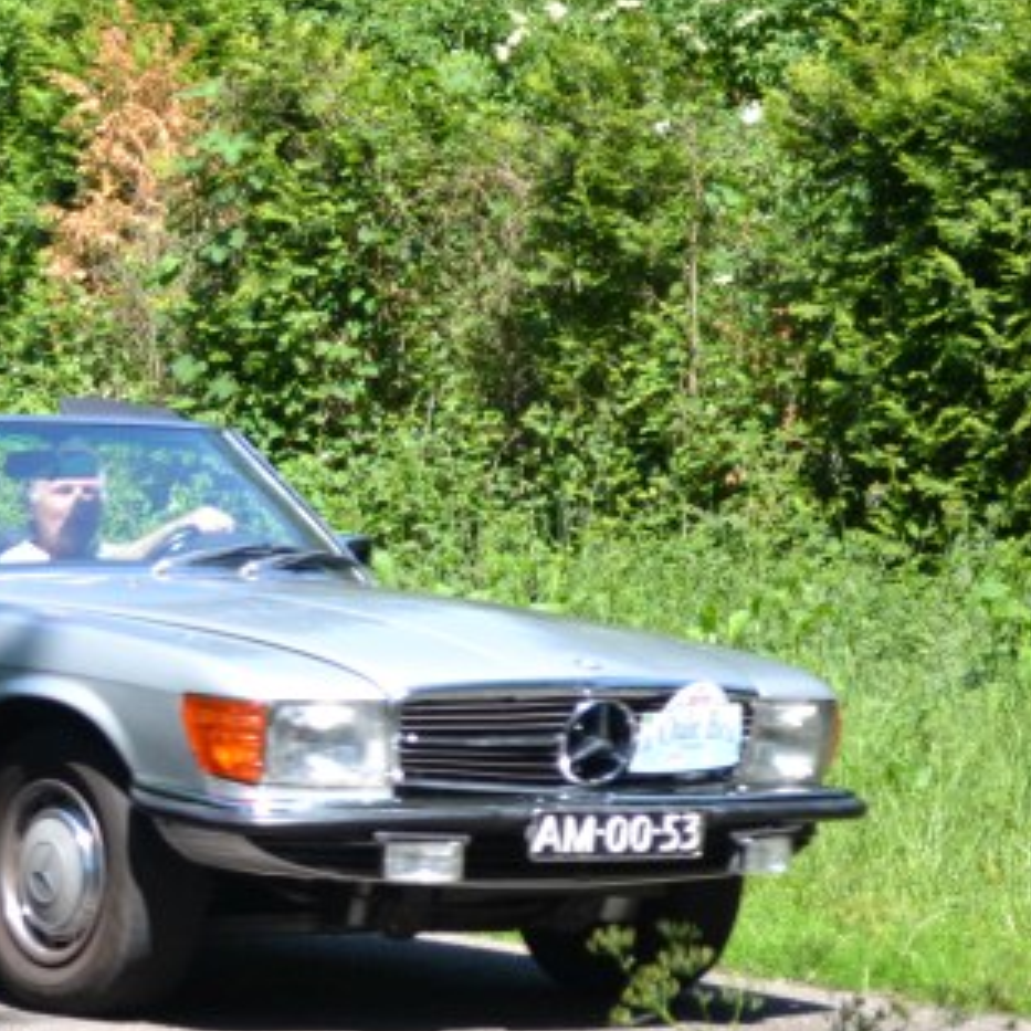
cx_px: -617
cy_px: 439
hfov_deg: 9.2
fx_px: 6213
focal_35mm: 184
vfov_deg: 9.5
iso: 100
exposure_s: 1/125
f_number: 5.6
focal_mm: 45
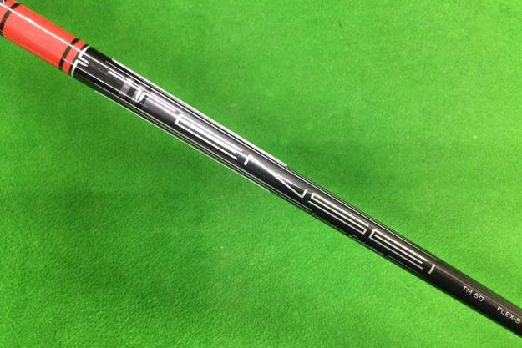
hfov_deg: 57.2
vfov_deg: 40.0
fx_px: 479
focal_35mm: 33
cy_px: 170
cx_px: 261
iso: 200
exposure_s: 1/24
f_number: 2.4
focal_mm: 3.3
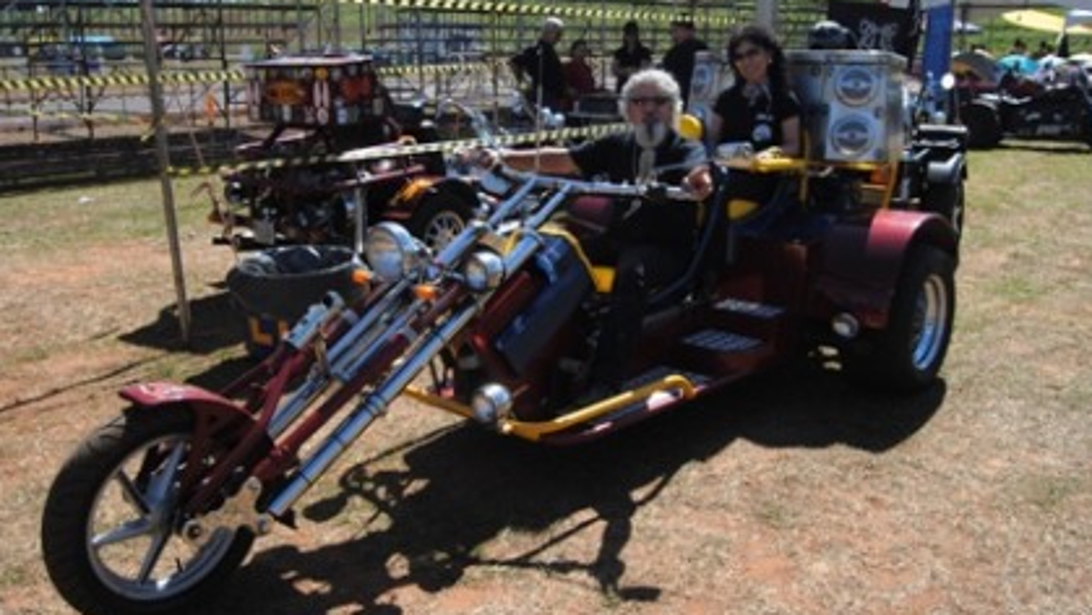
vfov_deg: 33.7
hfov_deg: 56.6
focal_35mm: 35
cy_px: 287
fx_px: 1014
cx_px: 547
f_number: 8
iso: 100
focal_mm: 22
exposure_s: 1/250
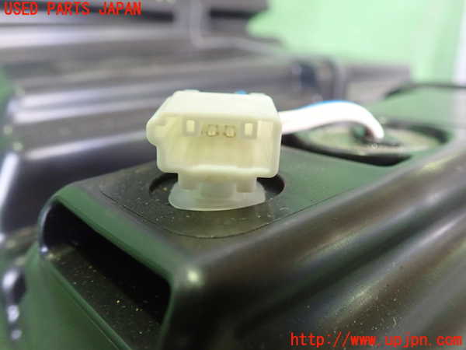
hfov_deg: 60.0
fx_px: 404
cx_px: 233
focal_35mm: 30
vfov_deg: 46.8
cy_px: 175
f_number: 2.3
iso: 800
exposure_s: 1/40
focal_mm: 5.5
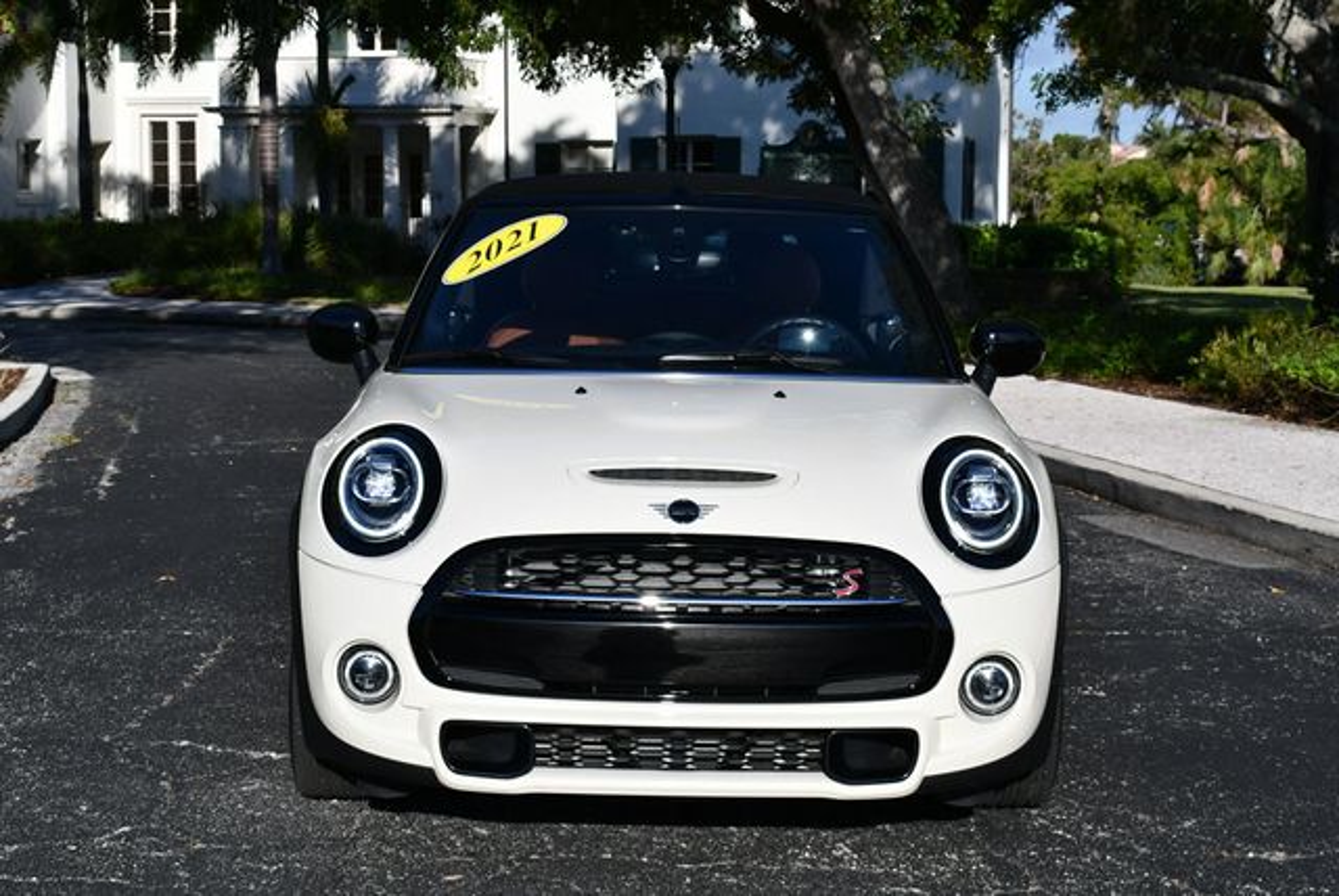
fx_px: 2531
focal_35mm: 68
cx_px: 670
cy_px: 448
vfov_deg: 20.1
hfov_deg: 29.6
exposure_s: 1/320
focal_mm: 34
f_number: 9
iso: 100
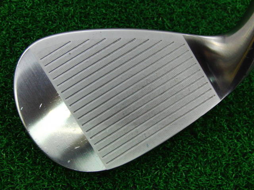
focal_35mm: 37
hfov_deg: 50.1
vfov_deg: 38.7
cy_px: 95
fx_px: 271
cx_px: 127
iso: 320
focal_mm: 6.42
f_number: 3.6
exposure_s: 1/80
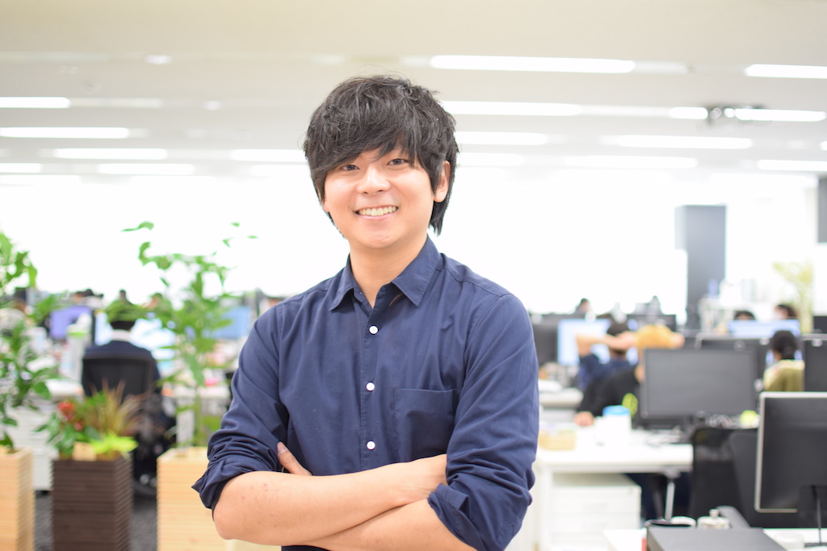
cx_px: 414
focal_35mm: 52
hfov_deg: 37.8
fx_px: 1206
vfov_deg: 25.8
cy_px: 276
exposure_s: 1/100
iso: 400
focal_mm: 35
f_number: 1.8
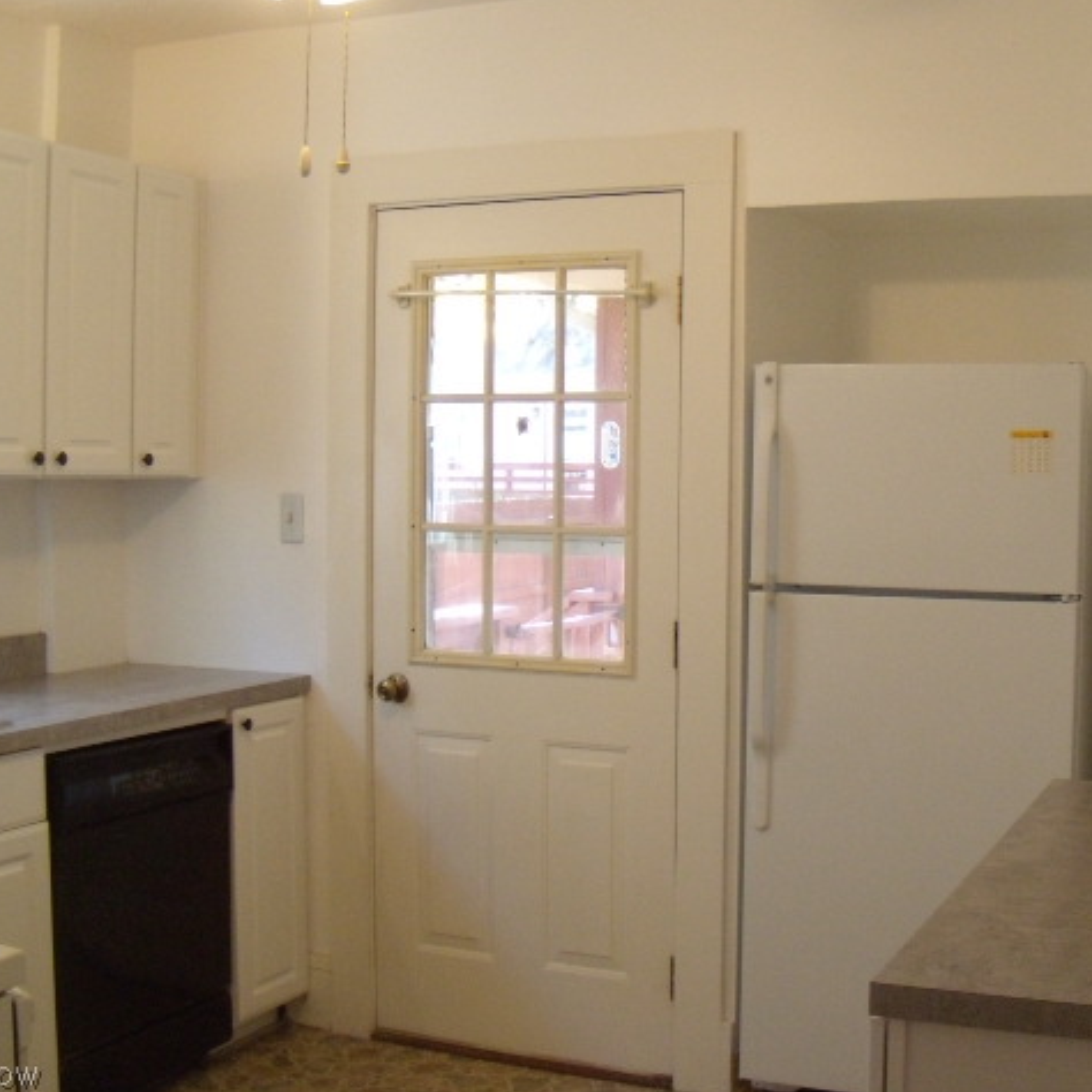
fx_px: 1535
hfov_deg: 39.1
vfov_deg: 39.2
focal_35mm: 43
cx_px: 627
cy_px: 546
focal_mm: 6.4
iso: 400
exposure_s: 1/50
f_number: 3.6
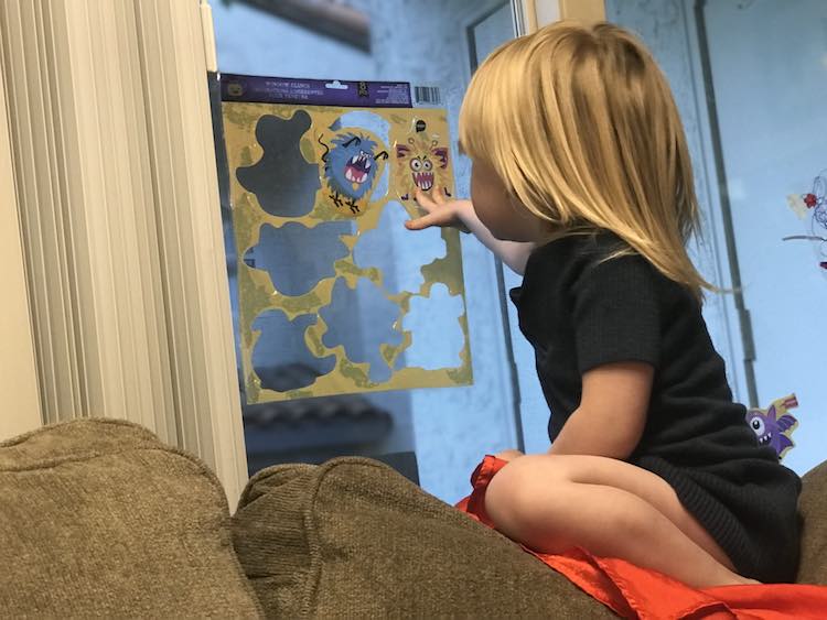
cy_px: 310
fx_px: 1362
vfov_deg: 25.7
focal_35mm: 57
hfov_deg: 33.8
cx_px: 414
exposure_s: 1/60
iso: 400
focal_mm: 6.6
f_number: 2.8
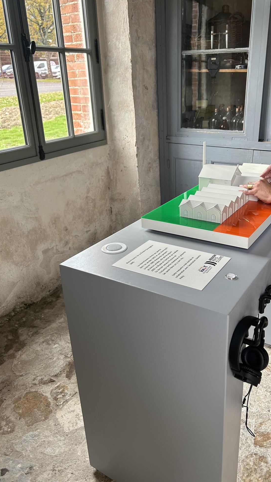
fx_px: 371
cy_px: 237
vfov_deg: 66.1
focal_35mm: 29
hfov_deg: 40.0
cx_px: 160
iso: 80
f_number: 1.5
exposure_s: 1/121
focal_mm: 5.7
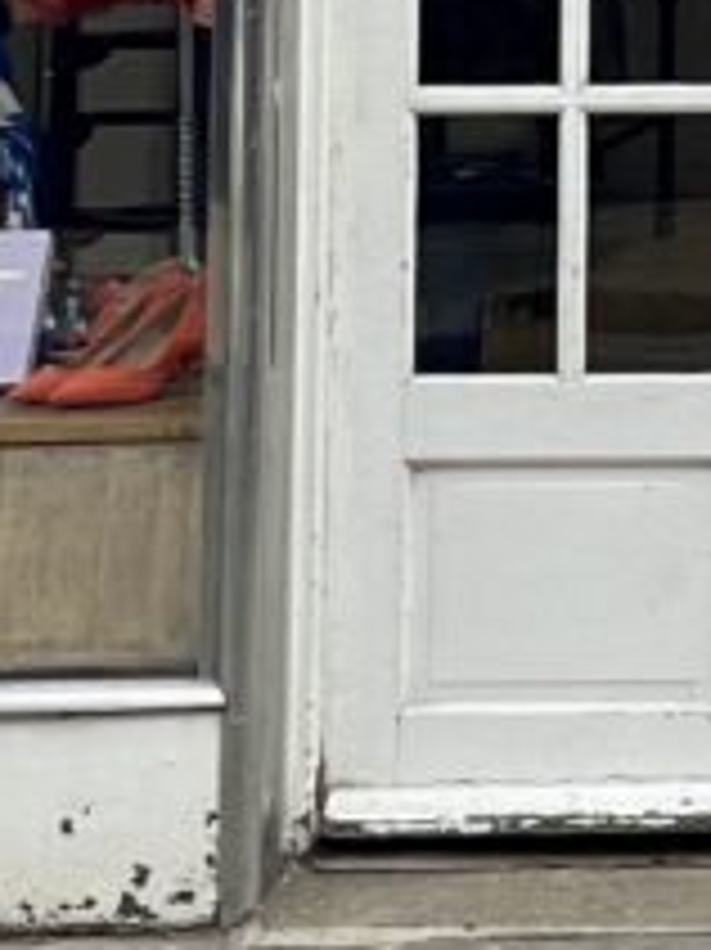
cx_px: 1400
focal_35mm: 252
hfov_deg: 5.8
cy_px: -968
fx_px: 6908
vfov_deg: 7.5
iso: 25
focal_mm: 6
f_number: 2
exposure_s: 1/413
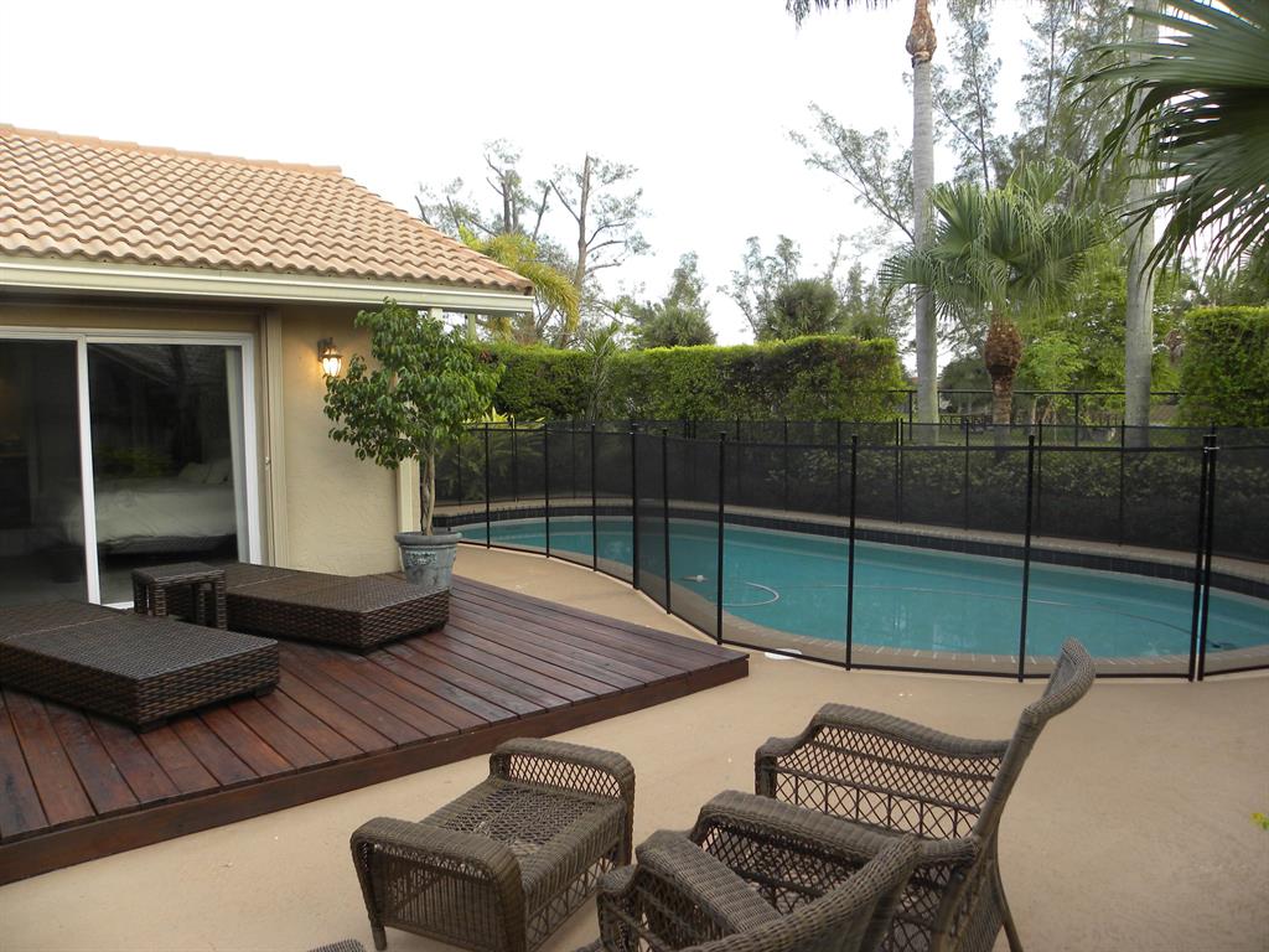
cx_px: 634
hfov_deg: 67.3
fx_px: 953
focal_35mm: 26
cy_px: 476
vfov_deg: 53.1
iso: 64
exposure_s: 1/71
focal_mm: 4.6
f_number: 3.2
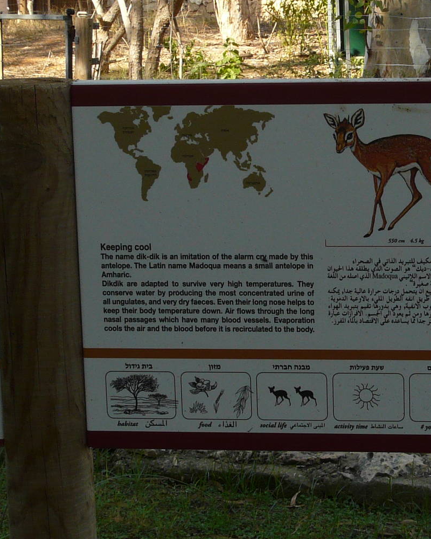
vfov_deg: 19.2
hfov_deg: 15.2
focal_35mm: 100
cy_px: 219
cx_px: 377
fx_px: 1594
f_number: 4
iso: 100
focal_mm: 6.5
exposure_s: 1/160
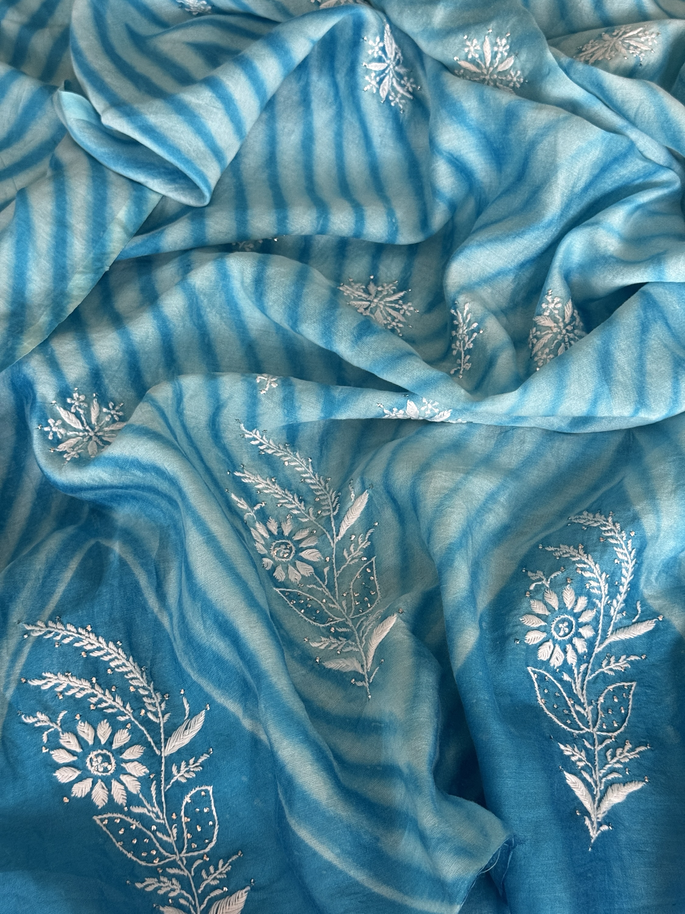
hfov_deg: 30.3
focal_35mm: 48
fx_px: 1266
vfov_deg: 39.7
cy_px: 457
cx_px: 342
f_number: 1.78
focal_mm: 6.76
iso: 250
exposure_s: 1/50
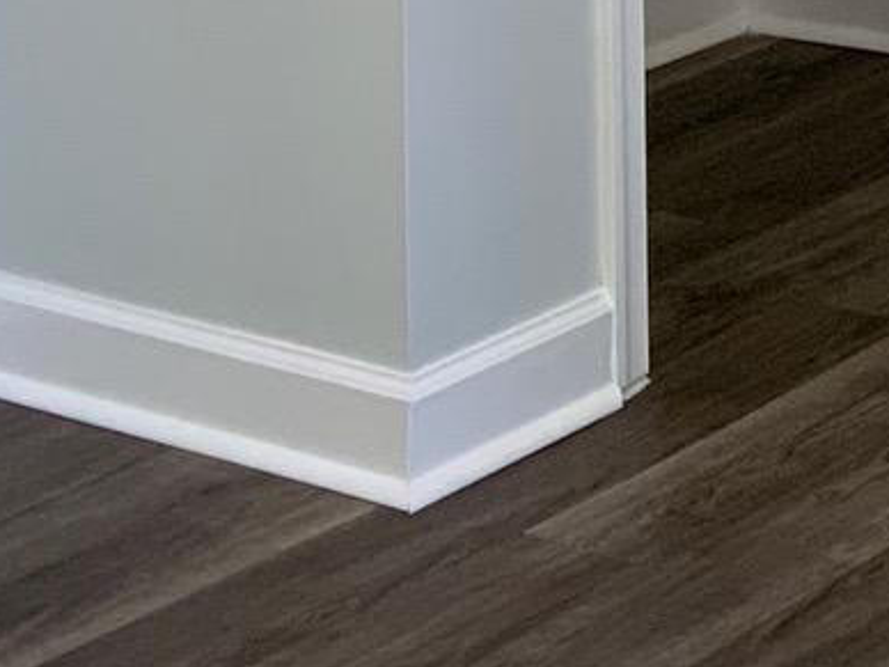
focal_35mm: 153
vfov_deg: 9.1
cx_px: 1198
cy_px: -672
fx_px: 3929
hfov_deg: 12.5
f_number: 1.8
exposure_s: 1/60
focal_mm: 3
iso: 40
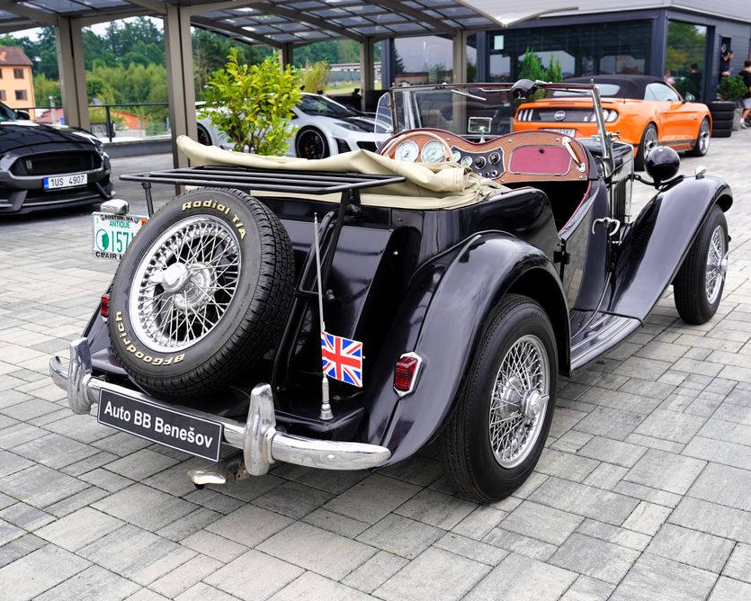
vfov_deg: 39.2
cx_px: 359
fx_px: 845
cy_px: 296
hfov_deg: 47.9
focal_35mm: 38
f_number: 5.6
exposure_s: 1/80
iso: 100
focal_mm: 33
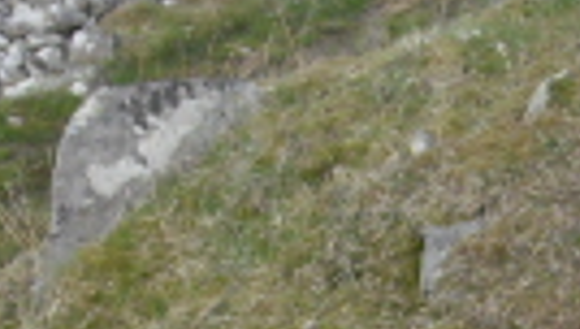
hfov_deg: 10.8
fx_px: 3036
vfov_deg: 6.1
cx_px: 667
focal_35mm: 197
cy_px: 515
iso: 100
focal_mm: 6.2
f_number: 8
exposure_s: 1/100
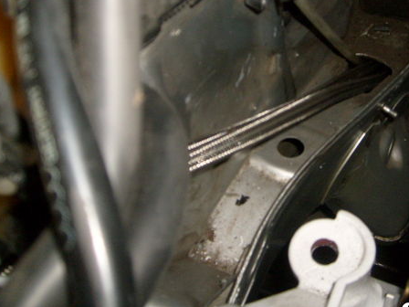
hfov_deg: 37.9
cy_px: 97
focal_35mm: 50
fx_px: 591
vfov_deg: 28.9
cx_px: 266
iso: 100
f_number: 2.8
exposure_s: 1/45
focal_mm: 5.8
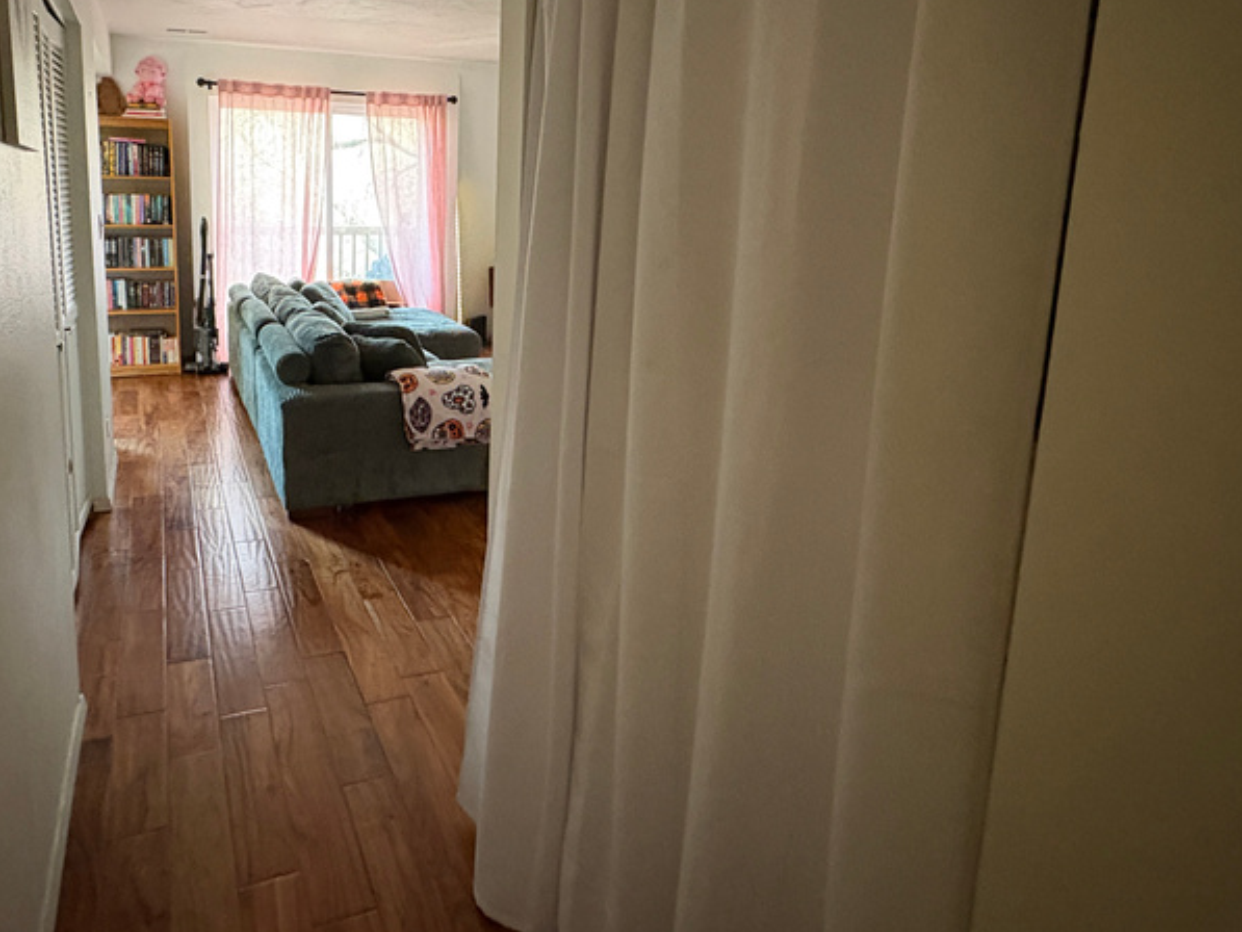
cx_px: 510
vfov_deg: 56.0
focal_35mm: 24
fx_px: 861
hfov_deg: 71.0
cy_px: 335
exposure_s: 1/40
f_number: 2.2
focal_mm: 2.22
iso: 800
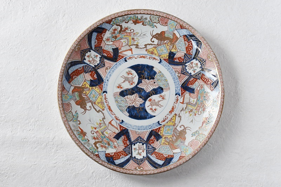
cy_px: 94
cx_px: 140
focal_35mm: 72
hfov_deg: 28.1
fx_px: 562
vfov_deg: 18.9
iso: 800
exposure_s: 1/15
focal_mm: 48
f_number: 5.6
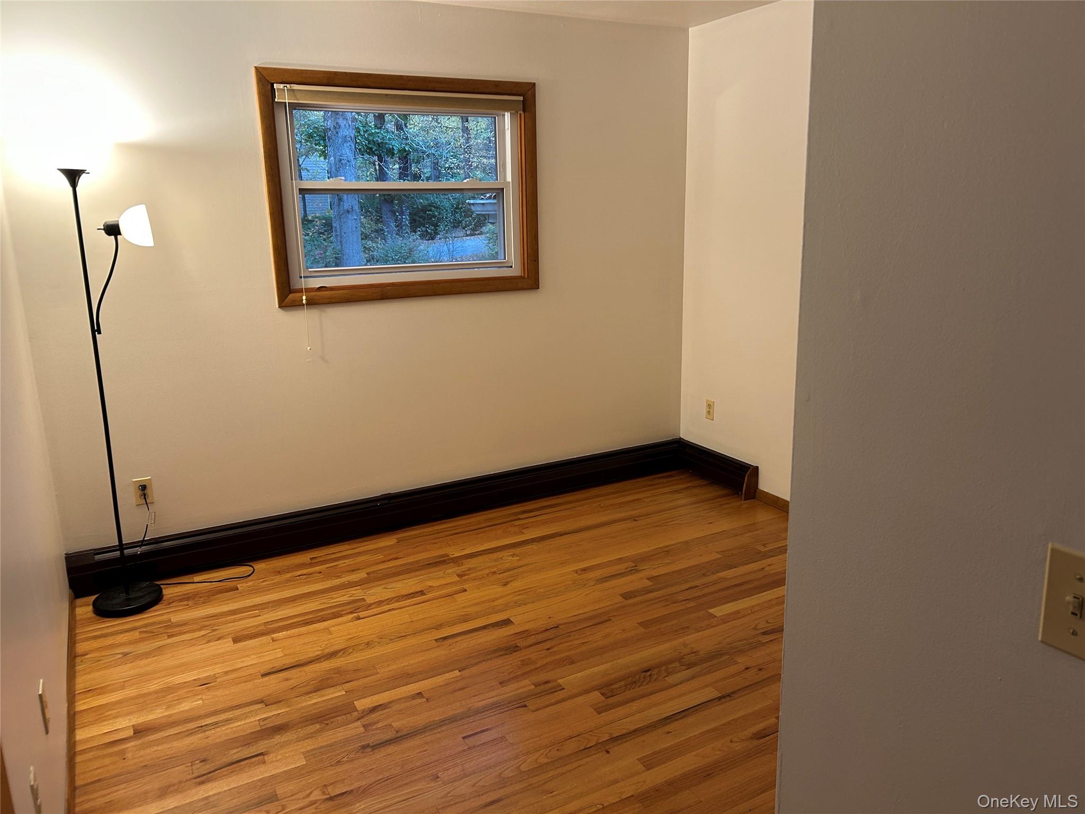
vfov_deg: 53.1
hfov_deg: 67.3
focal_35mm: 26
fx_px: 815
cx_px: 542
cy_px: 407
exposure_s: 1/60
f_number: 1.5
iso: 125
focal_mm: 5.7
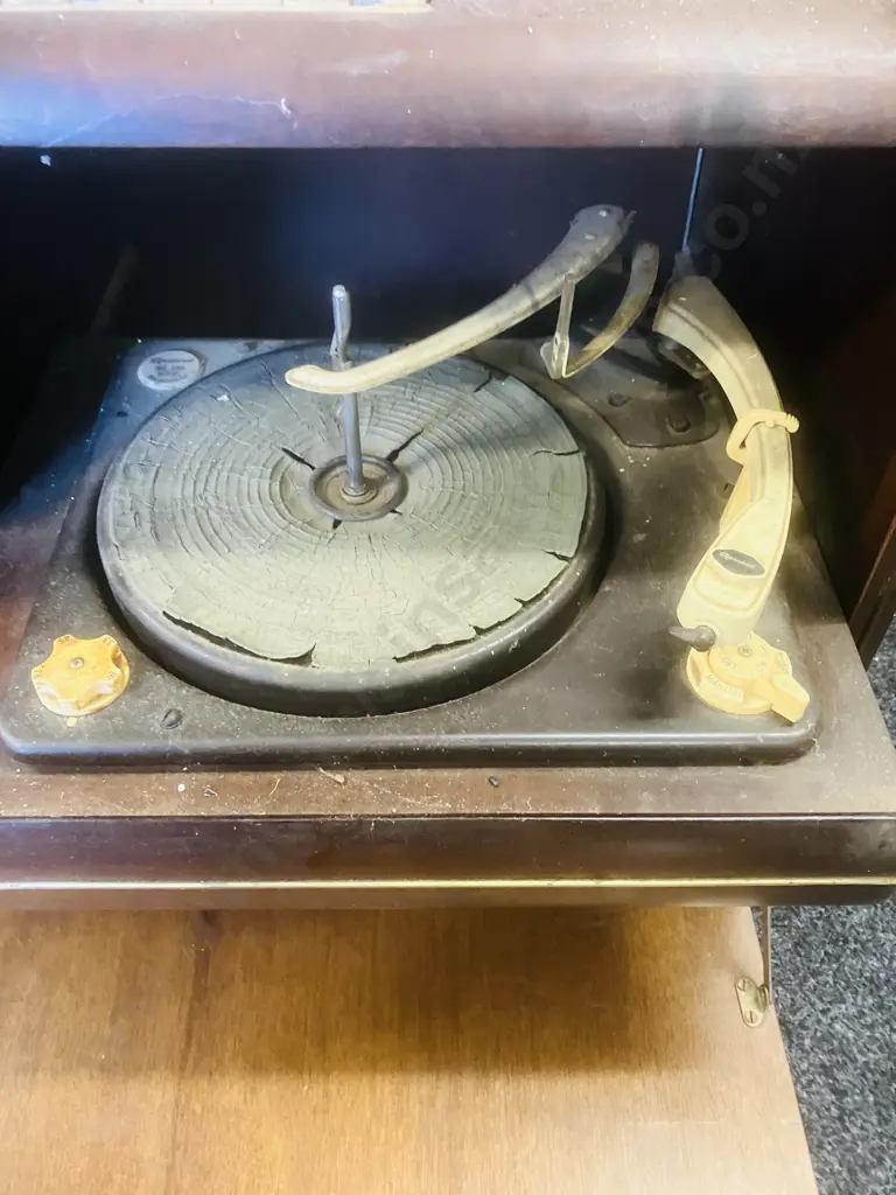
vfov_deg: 63.4
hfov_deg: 49.7
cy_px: 598
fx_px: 966
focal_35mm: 28
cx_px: 448
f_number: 1.8
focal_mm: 3.99
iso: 400
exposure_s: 1/25
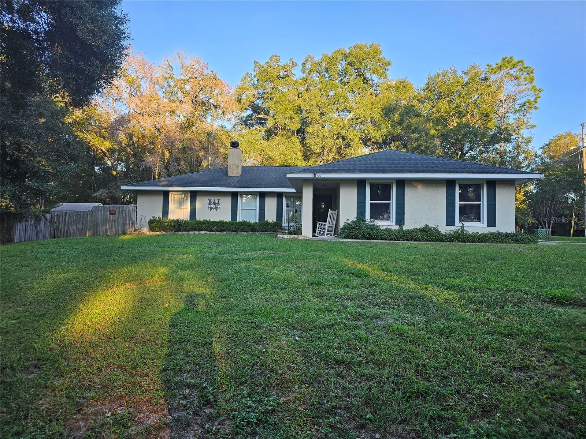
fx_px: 389
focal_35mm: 23
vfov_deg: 58.9
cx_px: 293
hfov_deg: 73.9
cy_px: 220
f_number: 1.7
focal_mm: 6.3
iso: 25
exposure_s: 1/180
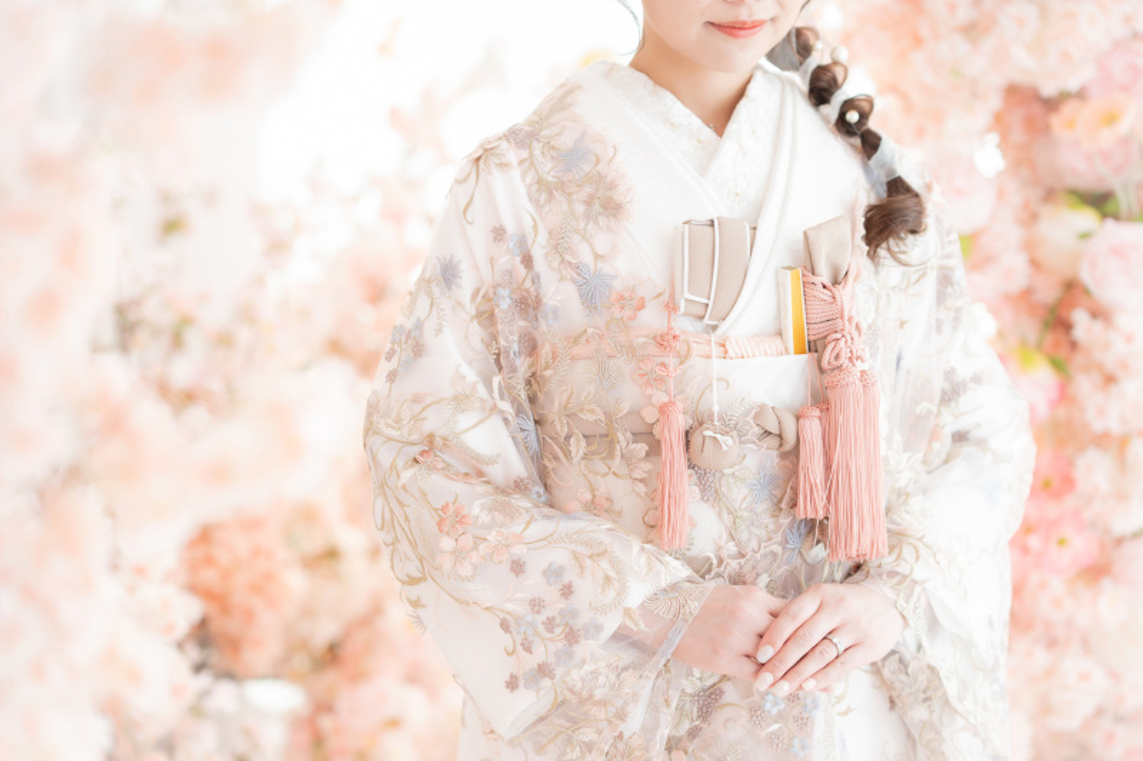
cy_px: 380
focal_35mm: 85
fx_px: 2698
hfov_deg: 23.9
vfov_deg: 16.1
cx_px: 572
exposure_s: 1/125
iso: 320
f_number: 2
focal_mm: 85
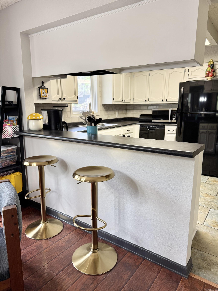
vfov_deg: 71.6
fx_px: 202
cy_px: 146
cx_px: 109
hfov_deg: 56.8
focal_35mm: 24
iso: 125
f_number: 1.78
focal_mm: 6.76
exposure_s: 1/60
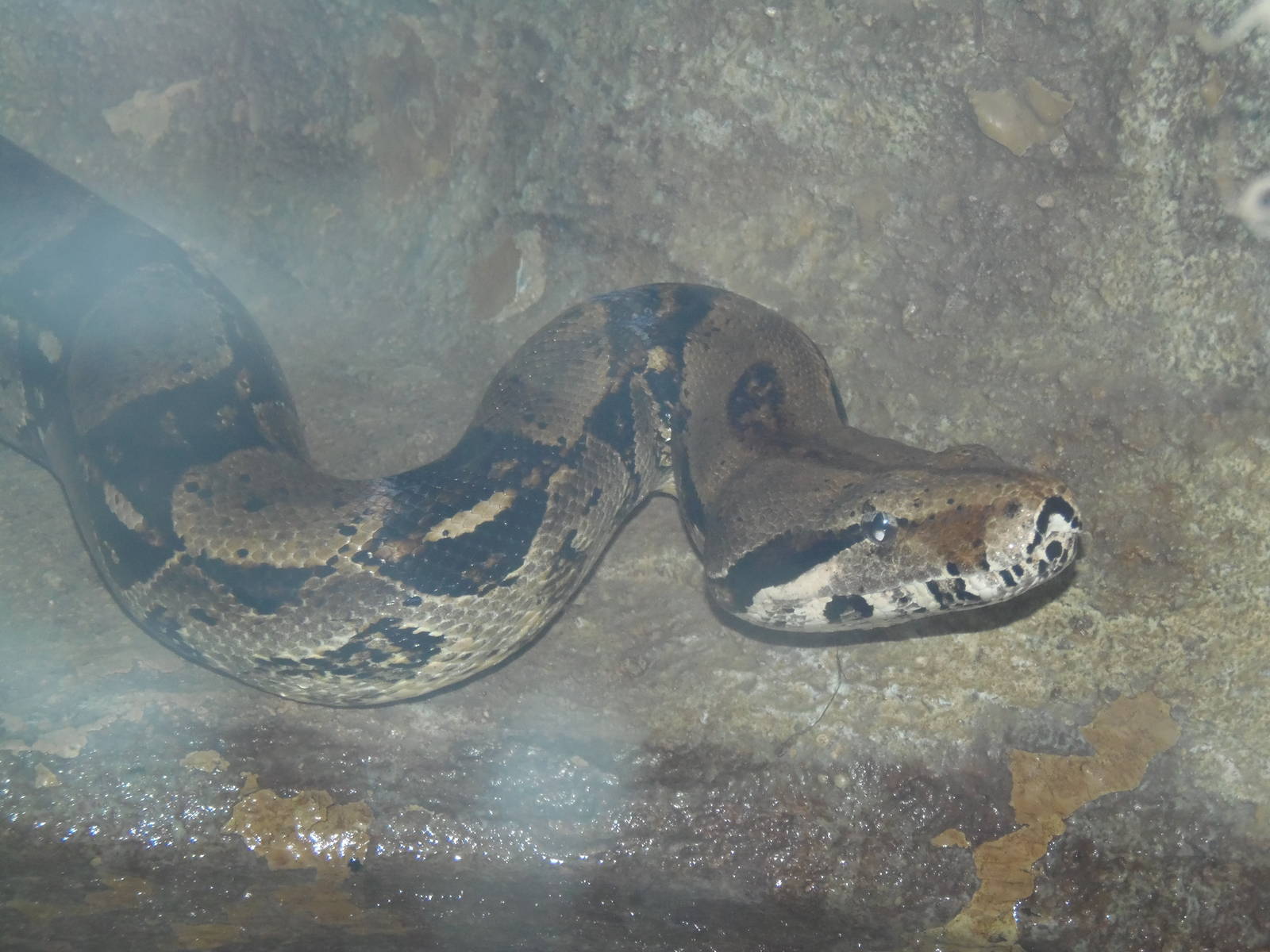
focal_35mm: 136
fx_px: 4990
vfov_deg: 10.9
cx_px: 635
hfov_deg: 14.5
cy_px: 476
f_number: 4.7
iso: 200
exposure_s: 1/40
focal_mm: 25.2
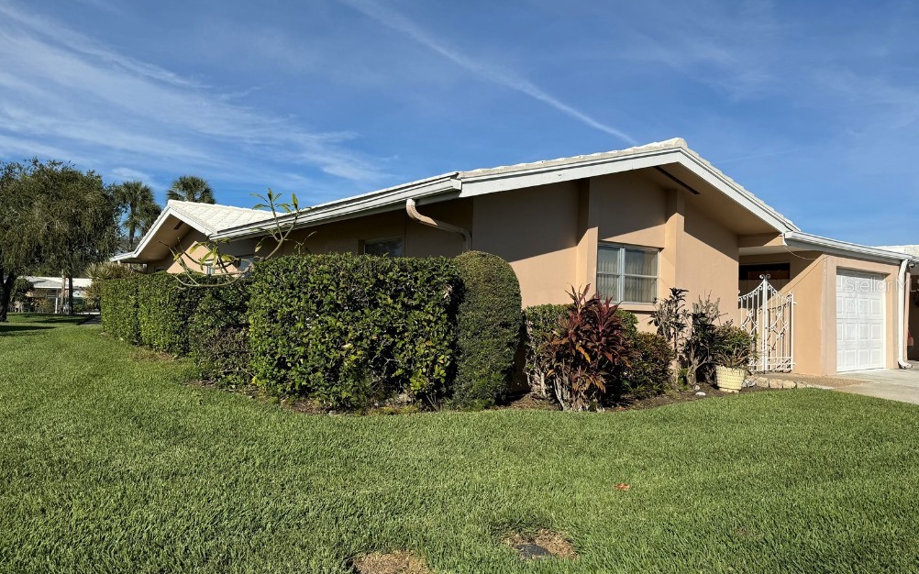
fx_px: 651
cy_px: 284
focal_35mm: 26
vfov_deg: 47.6
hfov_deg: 70.4
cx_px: 461
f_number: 1.78
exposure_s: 1/7092
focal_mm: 6.86
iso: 80
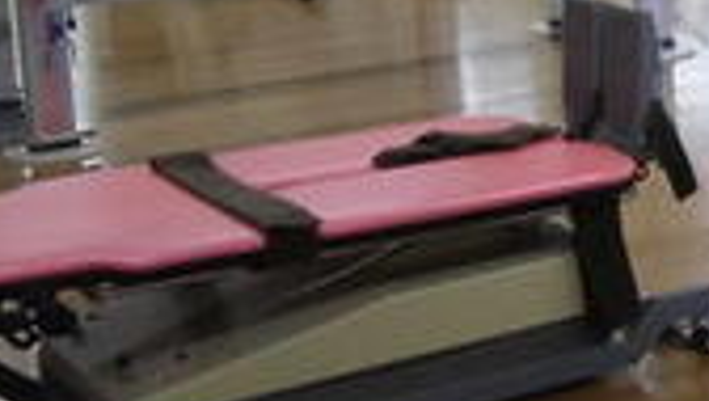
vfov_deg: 11.9
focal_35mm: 101
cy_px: -8
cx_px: 983
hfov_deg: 19.1
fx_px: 1901
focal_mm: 4.7
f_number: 2.8
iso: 200
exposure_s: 1/60
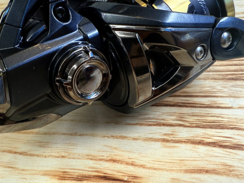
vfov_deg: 48.2
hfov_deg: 61.6
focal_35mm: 29
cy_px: 82
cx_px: 122
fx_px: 205
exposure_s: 1/100
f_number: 2.2
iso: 64
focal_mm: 2.22
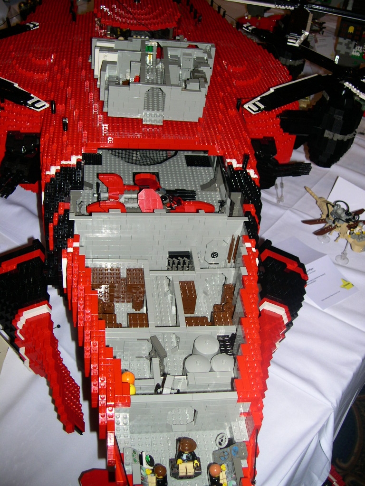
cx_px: 182
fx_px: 534
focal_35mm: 38
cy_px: 243
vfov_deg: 49.0
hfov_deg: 37.7
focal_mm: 8
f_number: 2.8
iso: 100
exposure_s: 1/60
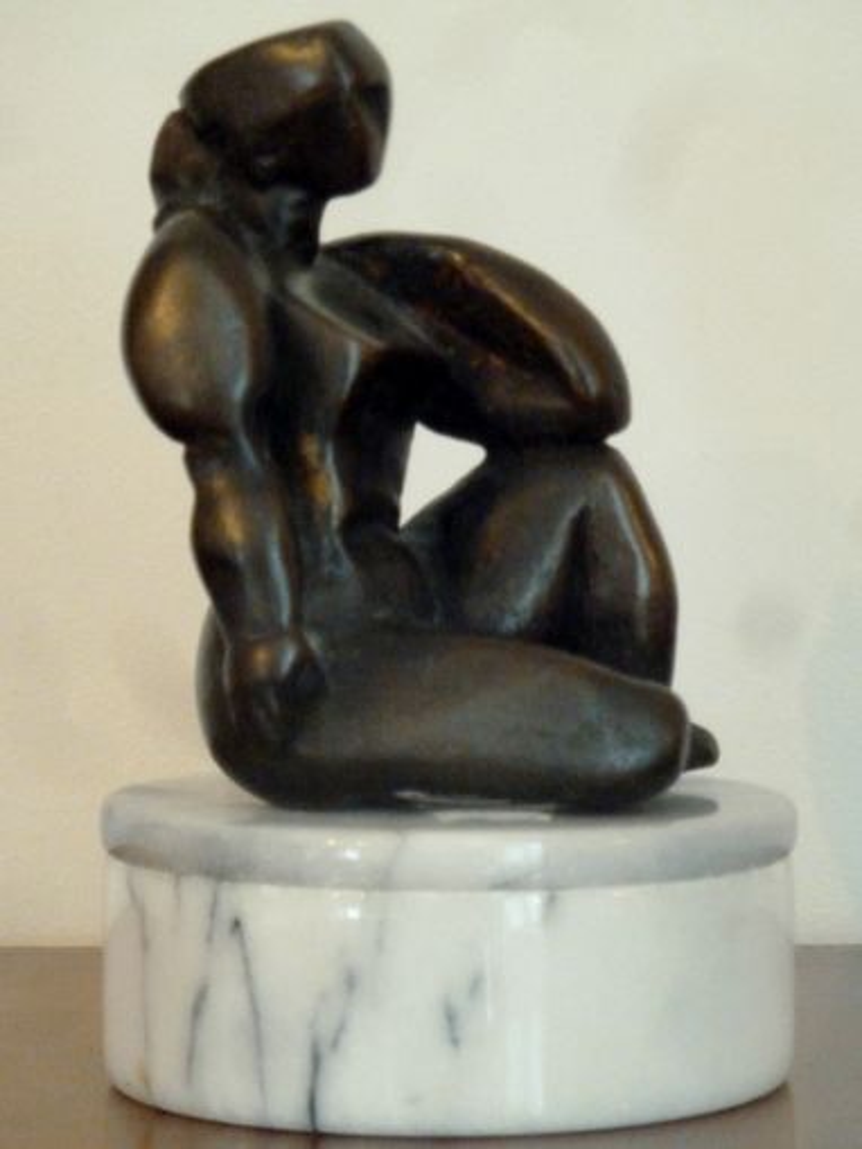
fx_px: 4547
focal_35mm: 137
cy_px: 574
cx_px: 431
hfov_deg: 10.8
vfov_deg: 14.4
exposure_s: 1/15
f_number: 4.5
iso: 1000
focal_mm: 22.5
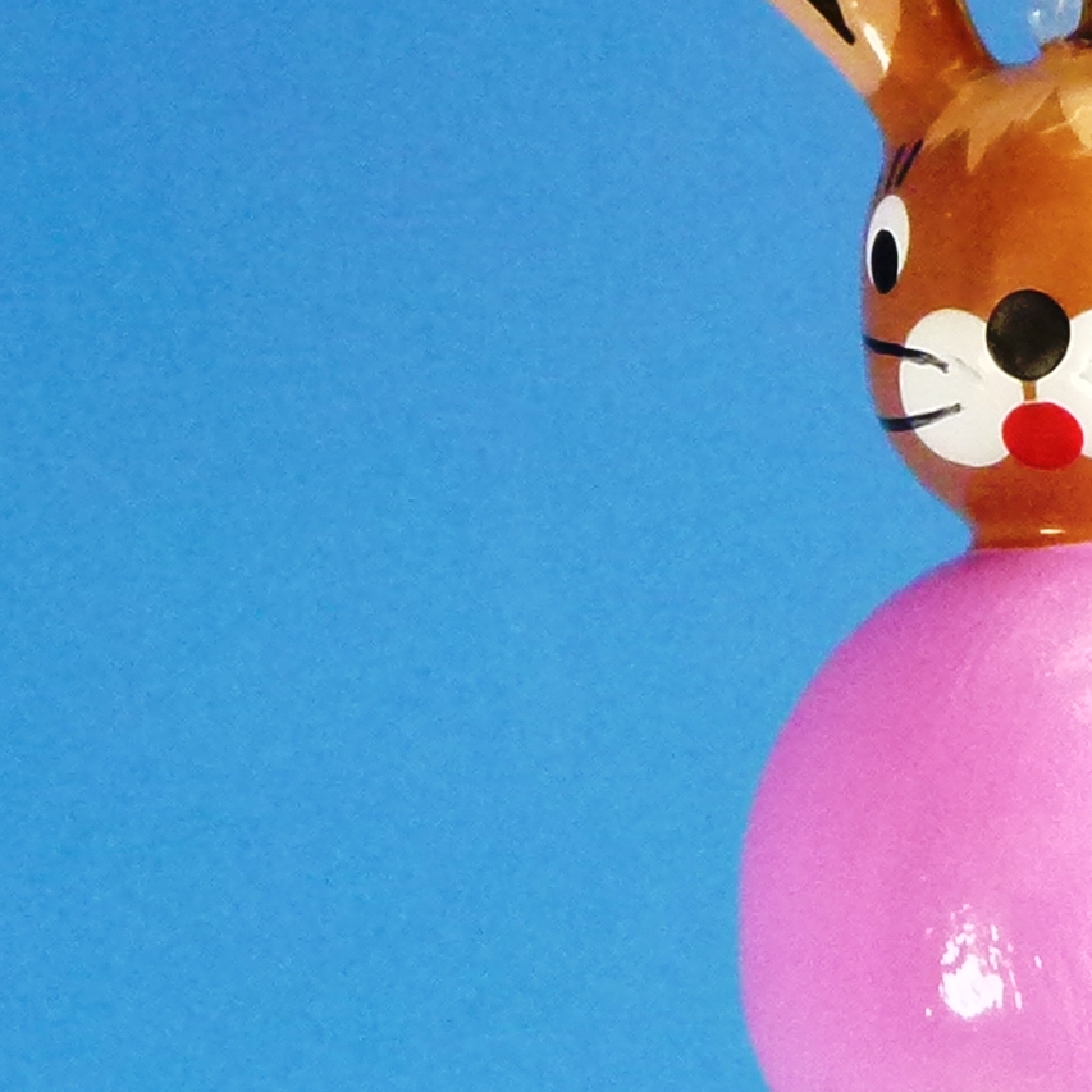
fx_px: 6710
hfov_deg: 9.3
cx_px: 1033
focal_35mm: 188
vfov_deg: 9.3
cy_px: 138
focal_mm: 7.6
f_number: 3.6
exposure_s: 1/400
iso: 400
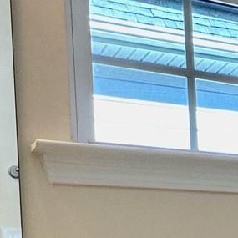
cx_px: 367
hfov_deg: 17.4
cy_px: 313
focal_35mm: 89
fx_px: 692
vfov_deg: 18.1
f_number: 2.2
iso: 80
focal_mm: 2.22
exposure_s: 1/120
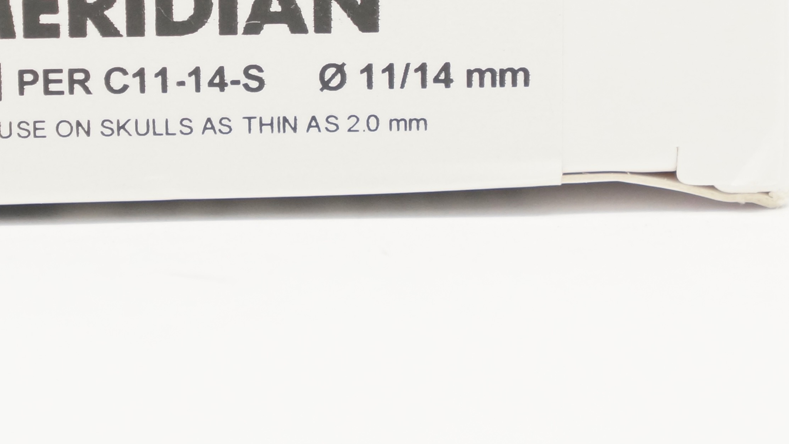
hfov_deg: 11.2
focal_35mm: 191
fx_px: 4000
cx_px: 230
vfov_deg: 6.3
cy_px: 33
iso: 800
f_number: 5.6
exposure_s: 1/60
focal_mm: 55
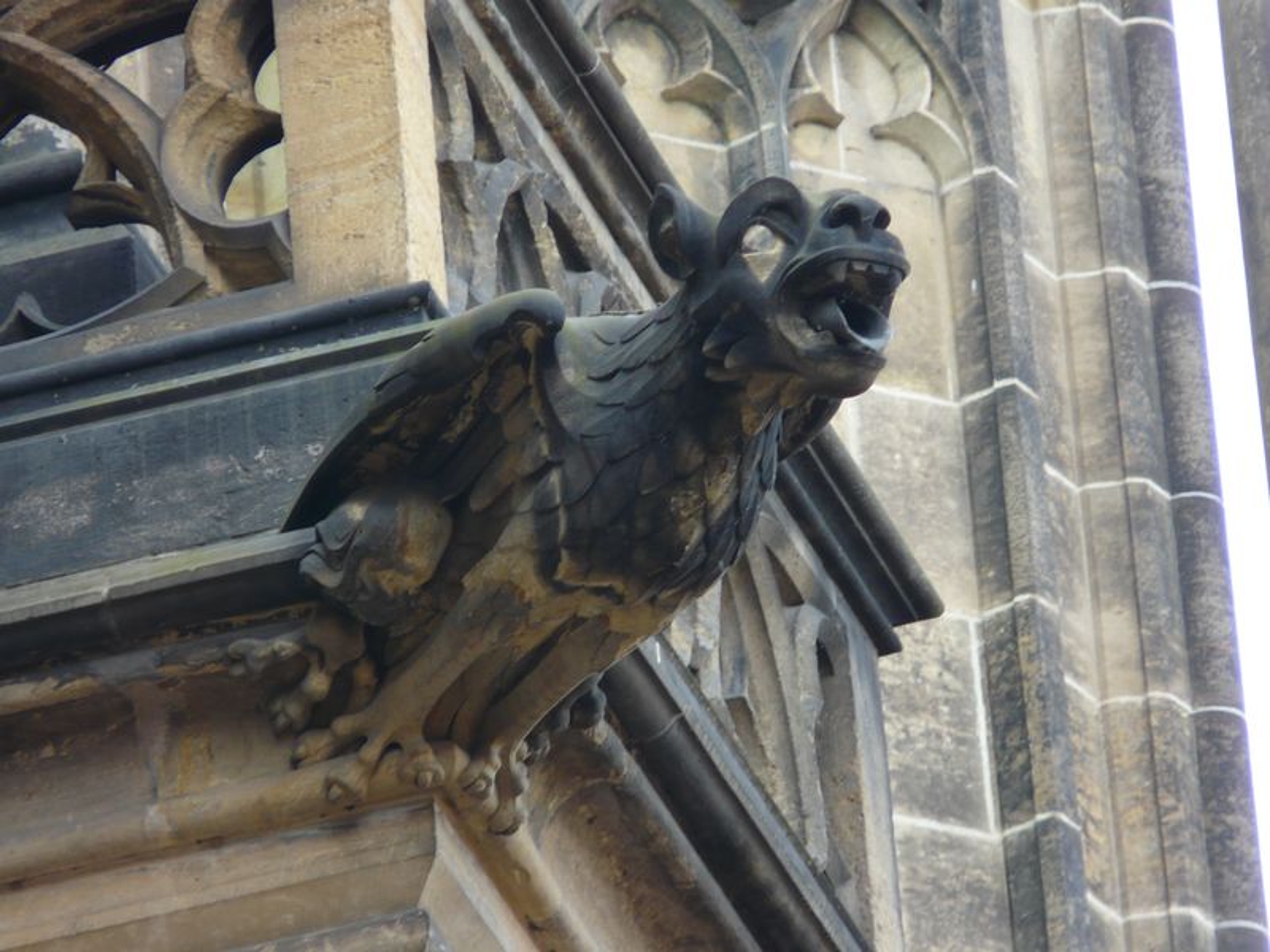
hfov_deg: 4.0
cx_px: 635
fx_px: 18381
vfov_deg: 3.0
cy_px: 476
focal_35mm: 501
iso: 100
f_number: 4.2
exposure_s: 1/80
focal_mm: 82.4
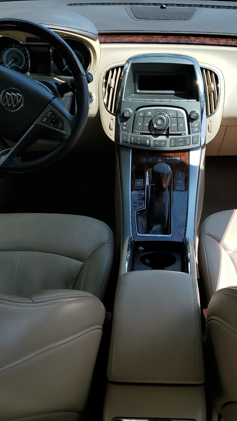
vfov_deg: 52.8
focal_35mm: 38
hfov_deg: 30.9
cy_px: 211
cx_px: 164
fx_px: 425
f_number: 1.5
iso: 50
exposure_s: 1/1429
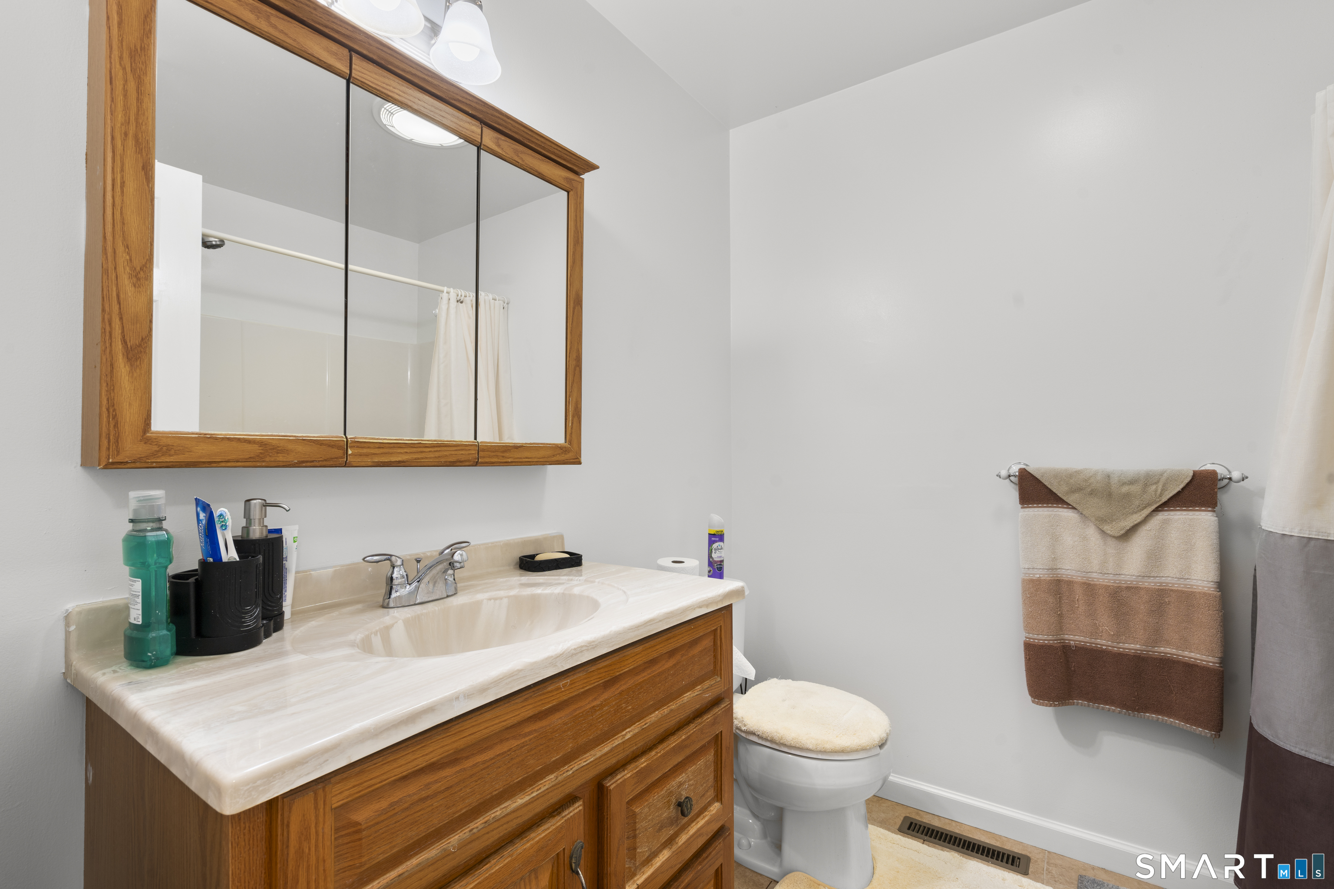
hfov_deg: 96.7
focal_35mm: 16
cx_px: 667
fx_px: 593
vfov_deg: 73.7
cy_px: 444
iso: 250
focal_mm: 16
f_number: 9
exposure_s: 1
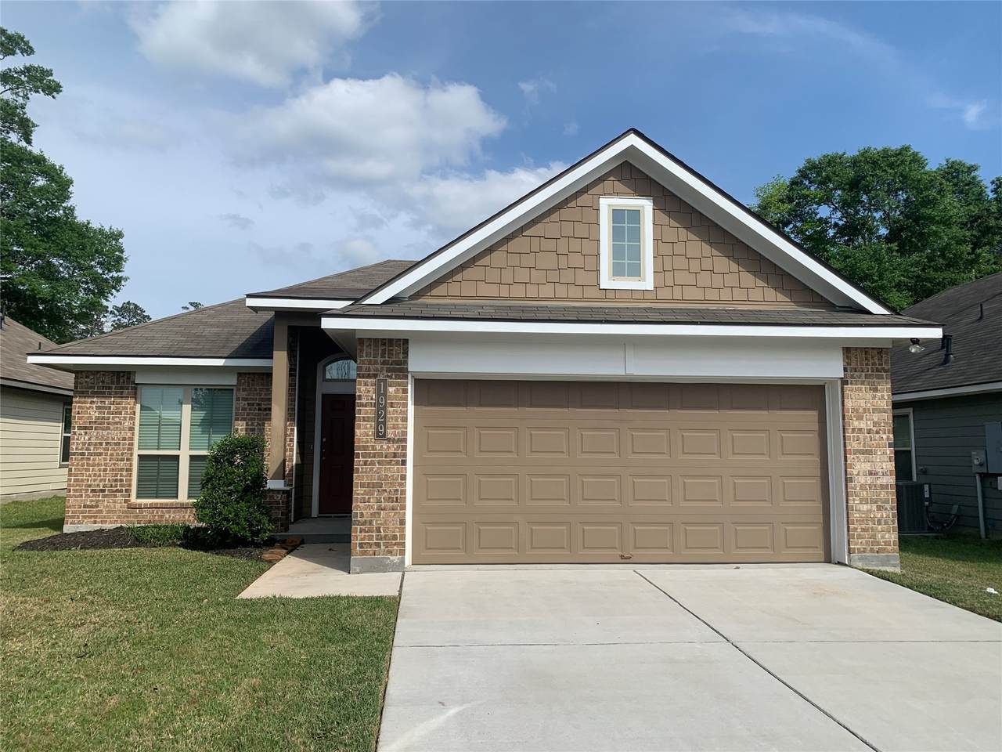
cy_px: 376
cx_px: 501
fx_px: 753
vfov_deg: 53.1
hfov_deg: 67.3
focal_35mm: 26
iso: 25
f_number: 1.8
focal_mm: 4.25
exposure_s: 1/3086
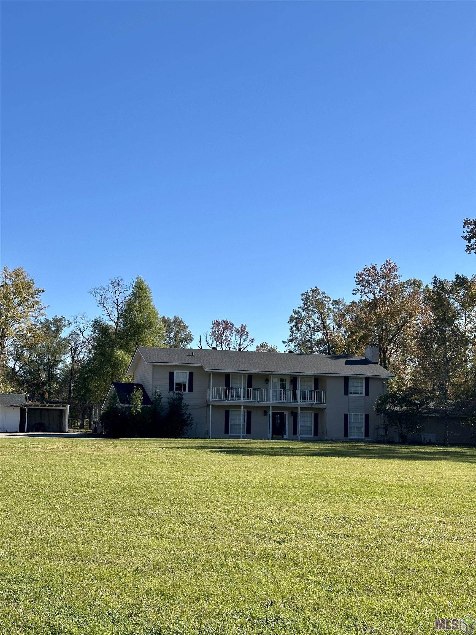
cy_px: 318
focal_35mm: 48
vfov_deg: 39.7
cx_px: 238
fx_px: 880
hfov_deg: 30.3
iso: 64
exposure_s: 1/4367
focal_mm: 6.86
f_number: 1.78
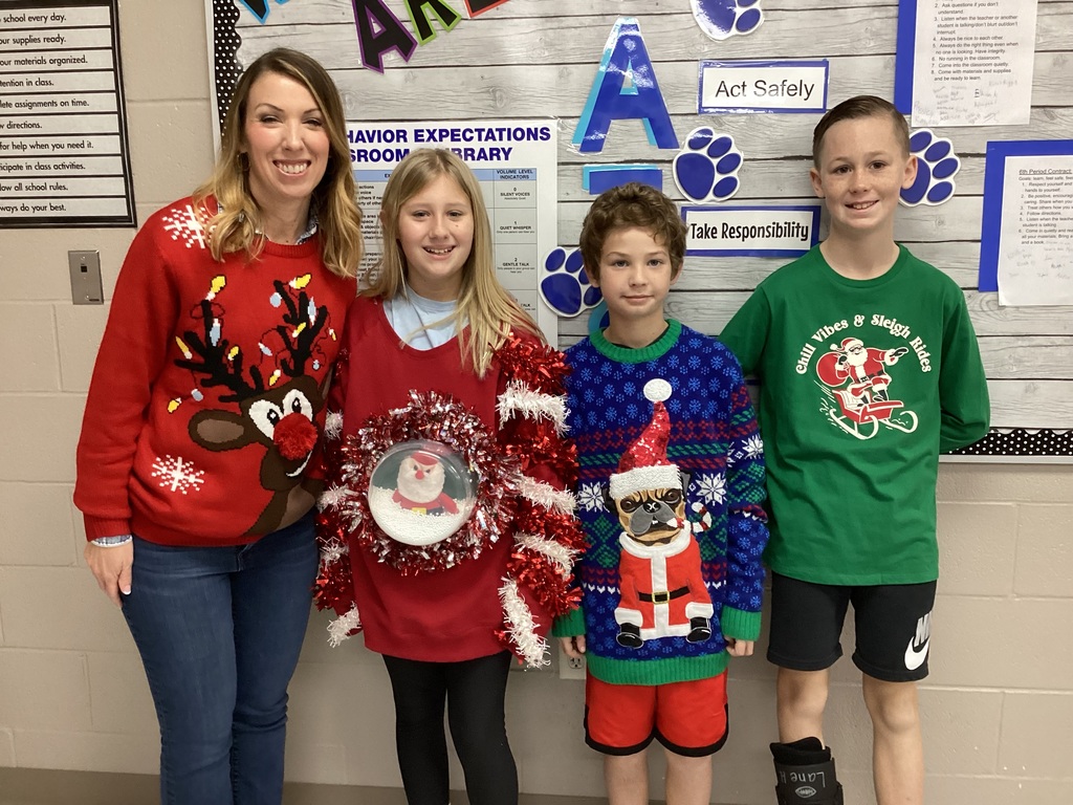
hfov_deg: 58.4
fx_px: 961
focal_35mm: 31
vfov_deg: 45.4
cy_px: 402
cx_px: 536
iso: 250
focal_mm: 3.3
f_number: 2.4
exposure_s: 1/60
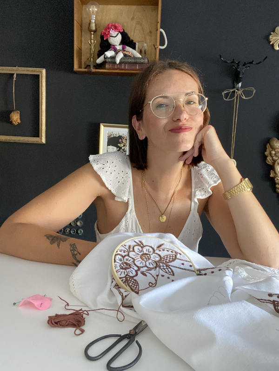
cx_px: 140
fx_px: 322
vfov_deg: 60.0
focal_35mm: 30
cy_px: 186
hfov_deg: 46.8
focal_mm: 2.7
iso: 400
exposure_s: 1/33
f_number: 2.2
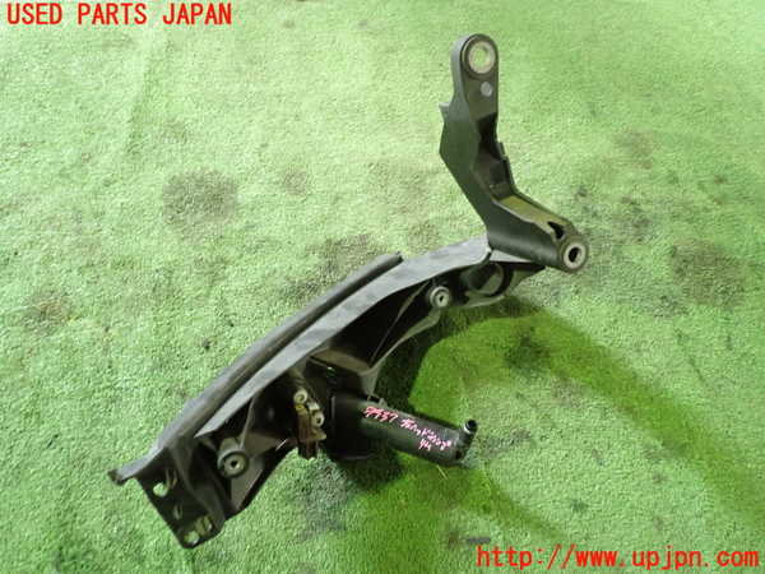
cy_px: 287
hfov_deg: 60.0
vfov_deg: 46.8
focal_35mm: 30
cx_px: 382
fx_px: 663
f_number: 2.3
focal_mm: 5.4
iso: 800
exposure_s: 1/30
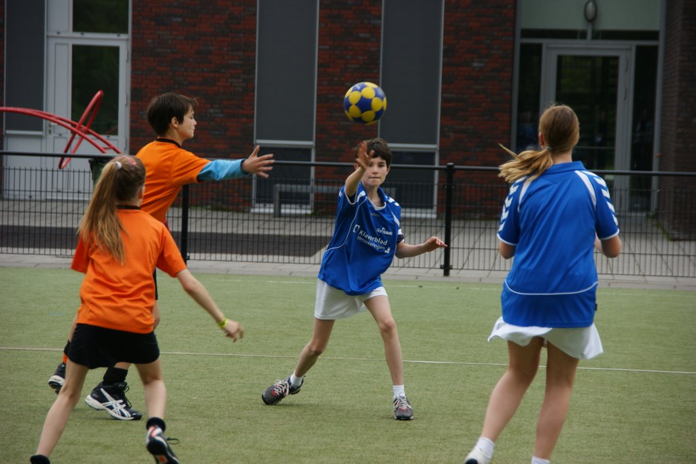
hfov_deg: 11.4
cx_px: 348
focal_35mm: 180
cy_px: 232
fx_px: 3479
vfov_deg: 7.6
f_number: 5.6
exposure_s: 1/320
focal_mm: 120
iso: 100
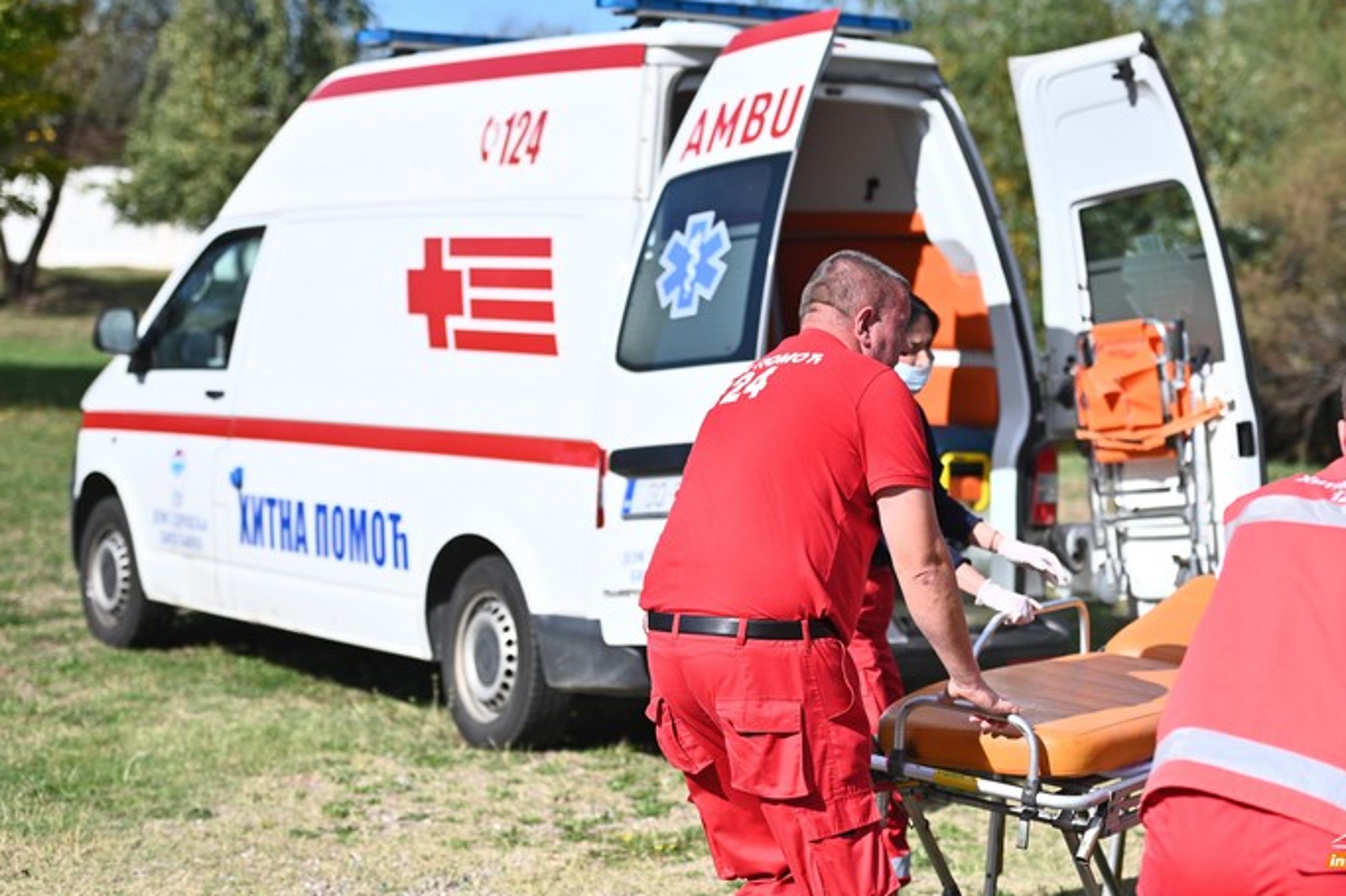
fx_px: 3065
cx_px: 786
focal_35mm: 82
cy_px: 424
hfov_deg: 24.7
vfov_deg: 16.6
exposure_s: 1/8000
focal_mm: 70
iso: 320
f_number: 3.5
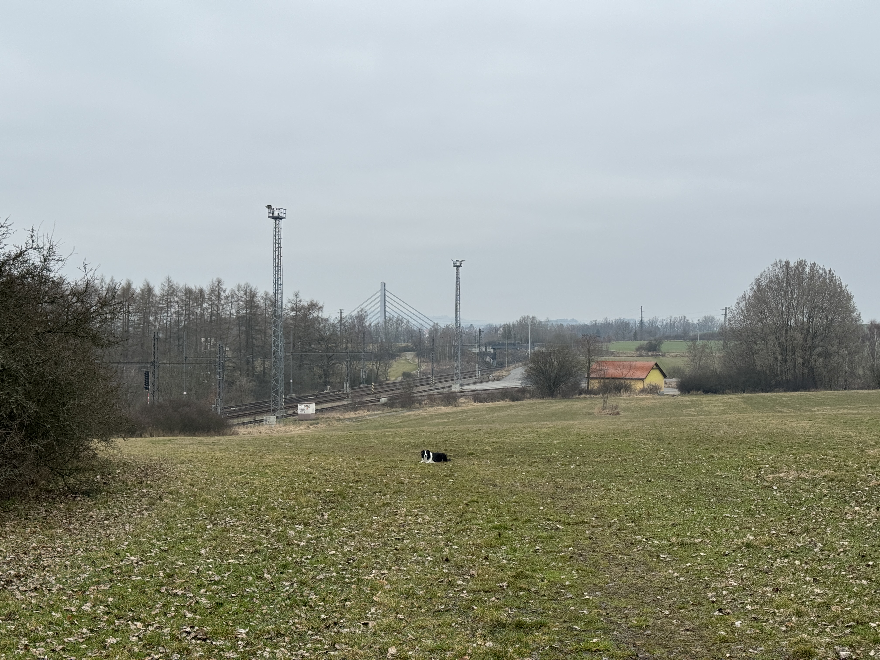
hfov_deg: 39.7
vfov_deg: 30.3
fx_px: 1220
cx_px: 440
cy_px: 330
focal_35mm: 48
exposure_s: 1/1094
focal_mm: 6.86
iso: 64
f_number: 1.78
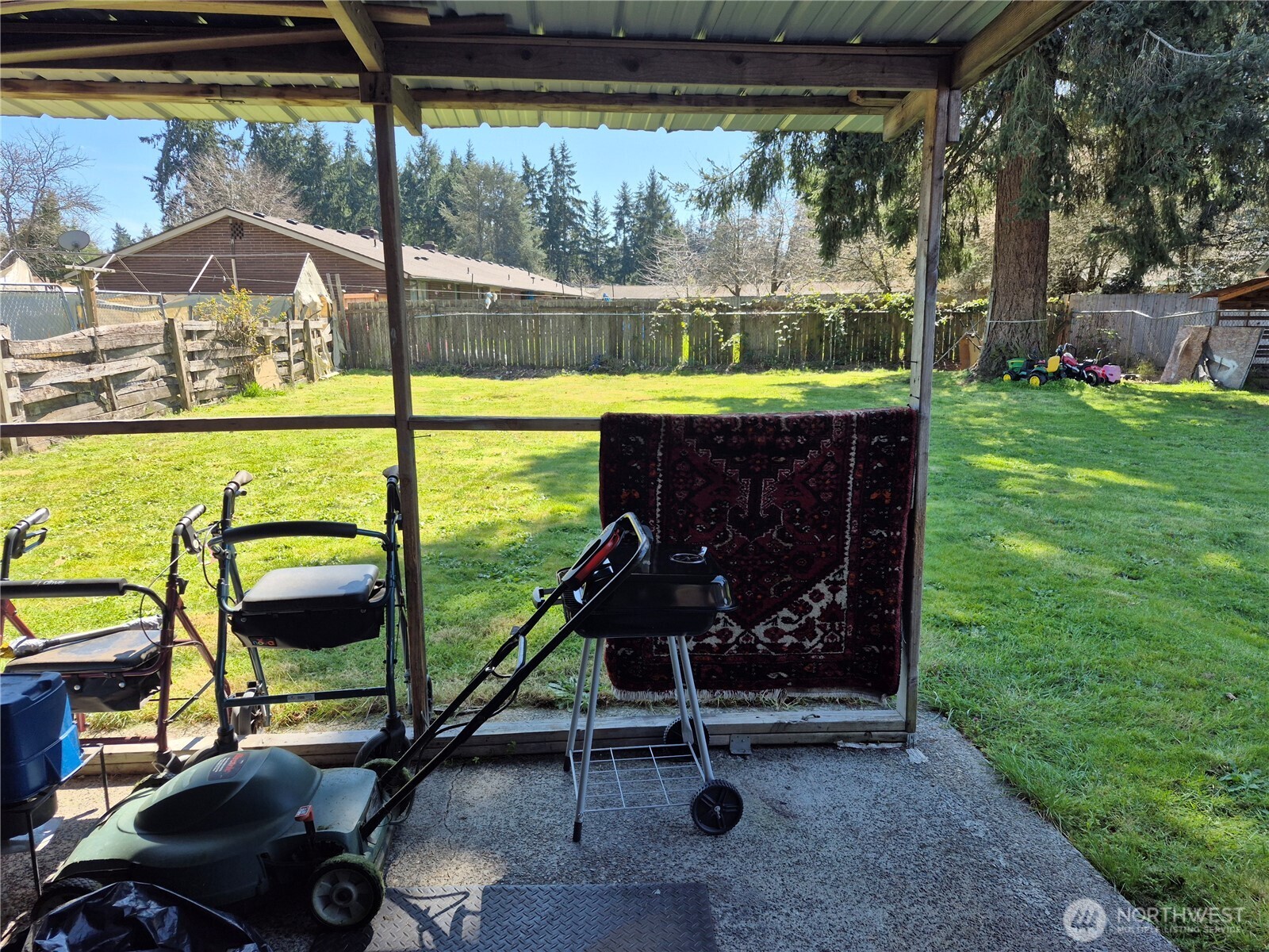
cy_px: 476
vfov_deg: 58.9
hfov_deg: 73.9
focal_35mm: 23
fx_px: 843
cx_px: 634
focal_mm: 5.4
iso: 25
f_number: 1.8
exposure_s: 1/806
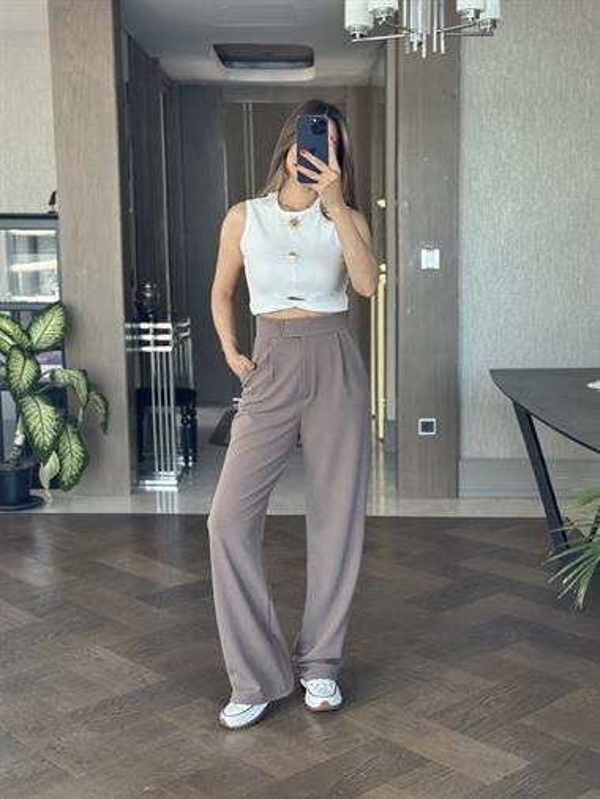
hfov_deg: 30.3
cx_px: 300
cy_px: 400
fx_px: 1108
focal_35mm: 48
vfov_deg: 39.6
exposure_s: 1/80
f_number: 1.78
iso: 125
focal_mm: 6.86
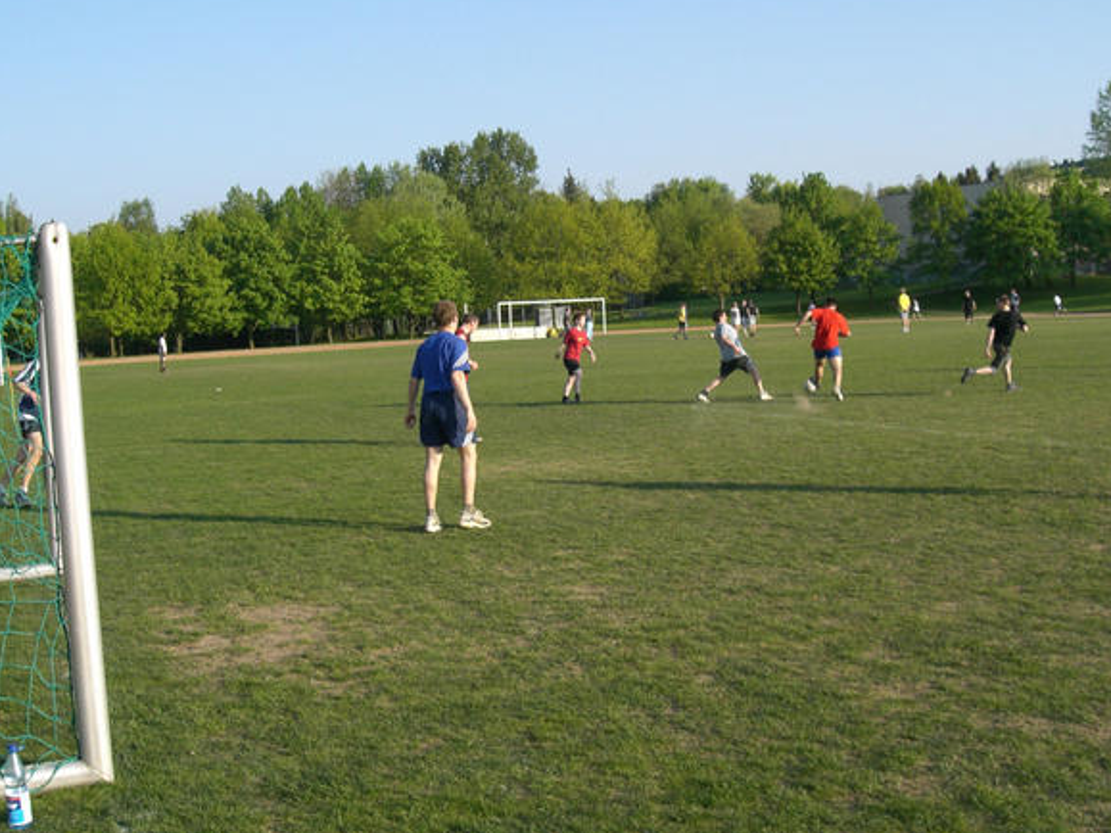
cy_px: 416
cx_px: 578
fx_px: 1348
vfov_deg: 34.3
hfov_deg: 44.8
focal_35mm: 42
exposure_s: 1/250
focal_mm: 6.3
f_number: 4.4
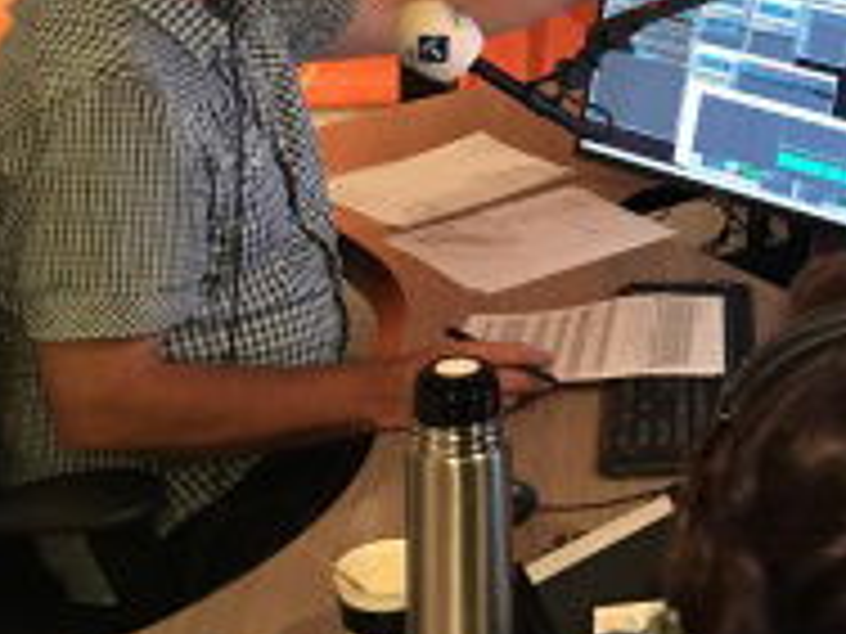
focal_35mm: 77
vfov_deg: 18.9
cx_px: 1035
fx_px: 1882
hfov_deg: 23.1
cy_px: 106
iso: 160
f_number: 2.2
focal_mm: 4.15
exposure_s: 1/8
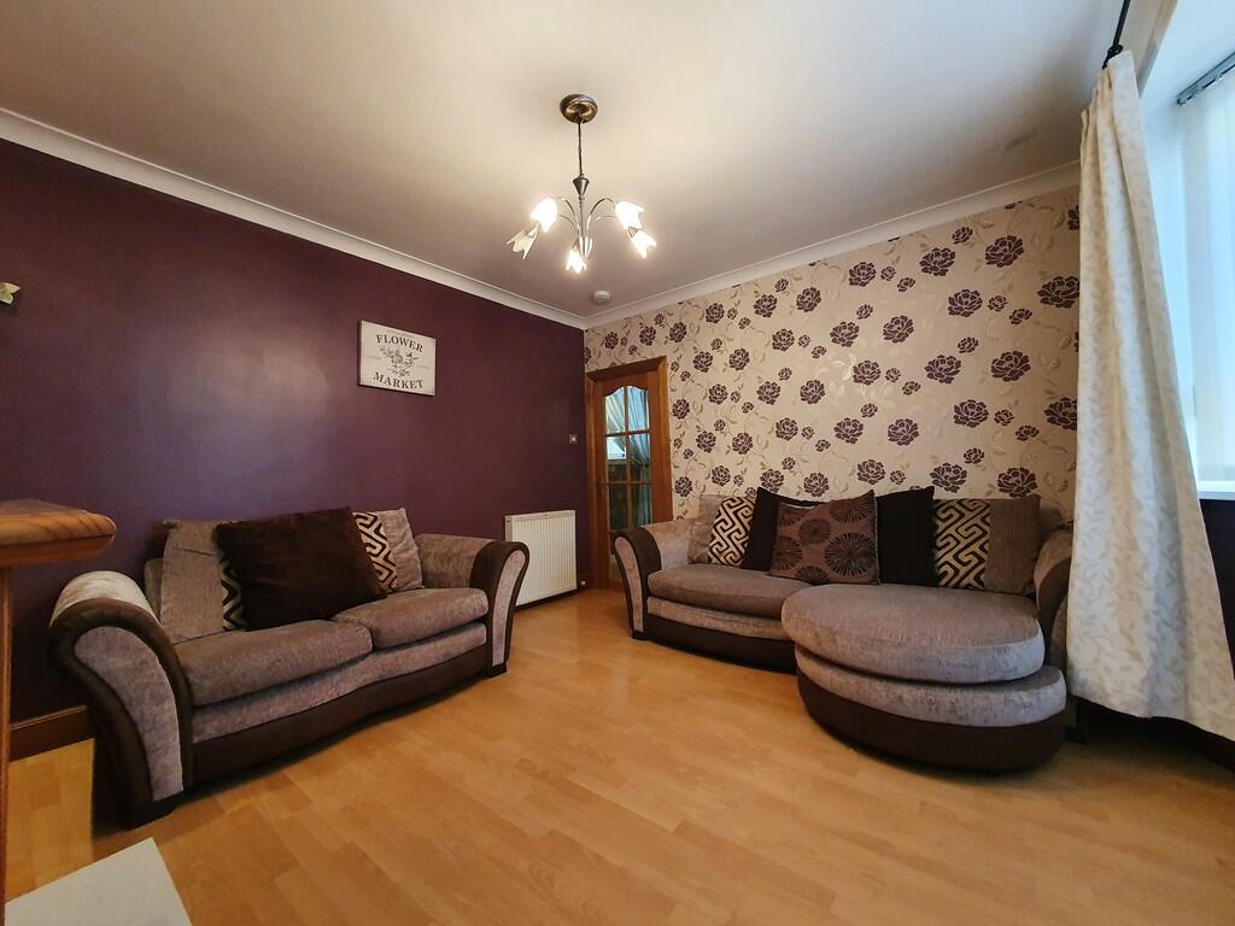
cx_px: 618
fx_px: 464
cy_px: 463
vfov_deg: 89.9
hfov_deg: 106.2
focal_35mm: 13
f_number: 2.2
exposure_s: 1/50
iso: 400
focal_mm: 1.8
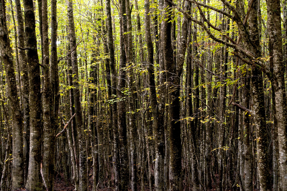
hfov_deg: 28.8
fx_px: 558
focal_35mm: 70
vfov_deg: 19.5
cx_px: 144
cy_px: 96
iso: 800
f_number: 4.5
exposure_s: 1/80
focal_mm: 25.7
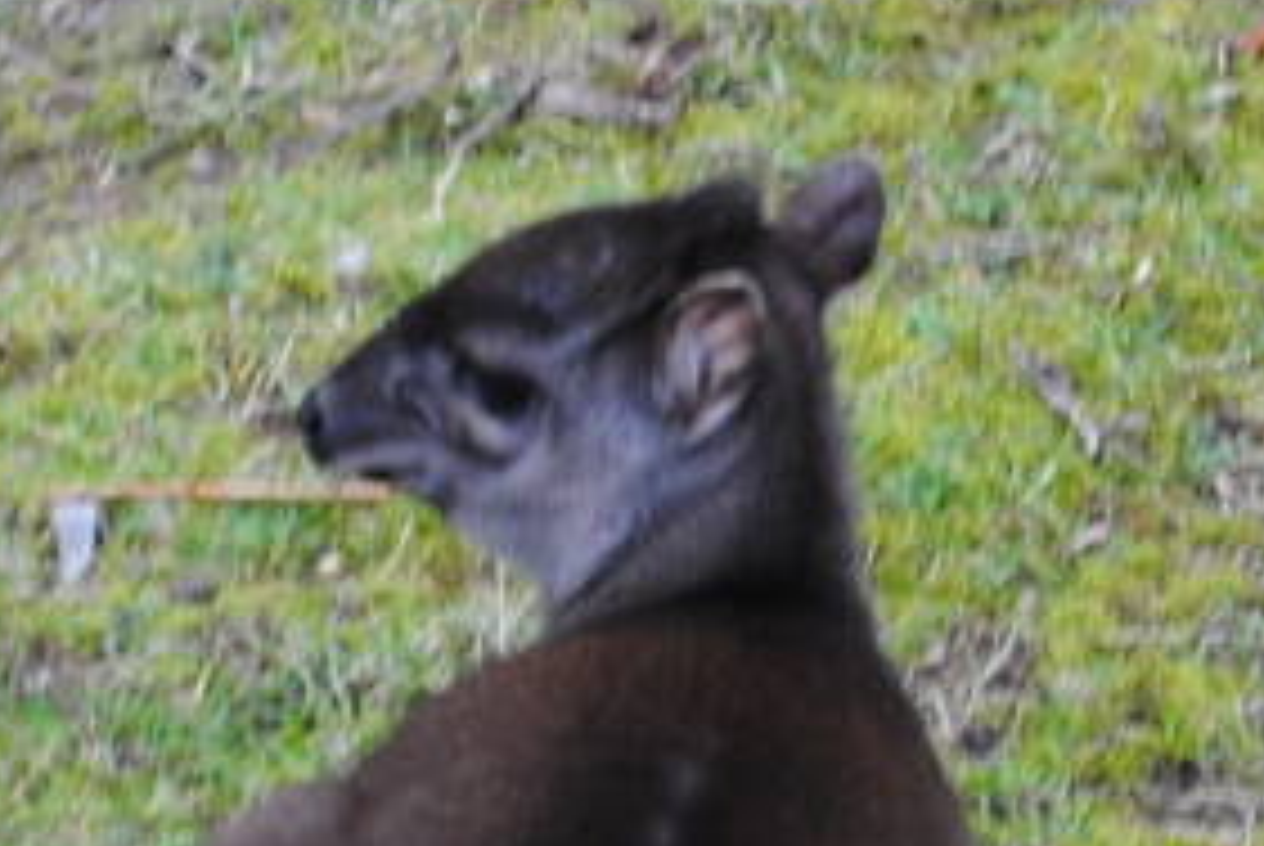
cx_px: 517
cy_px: 866
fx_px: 16514
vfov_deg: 2.9
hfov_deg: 4.4
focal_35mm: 470
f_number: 5.6
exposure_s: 1/50
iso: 200
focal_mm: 55
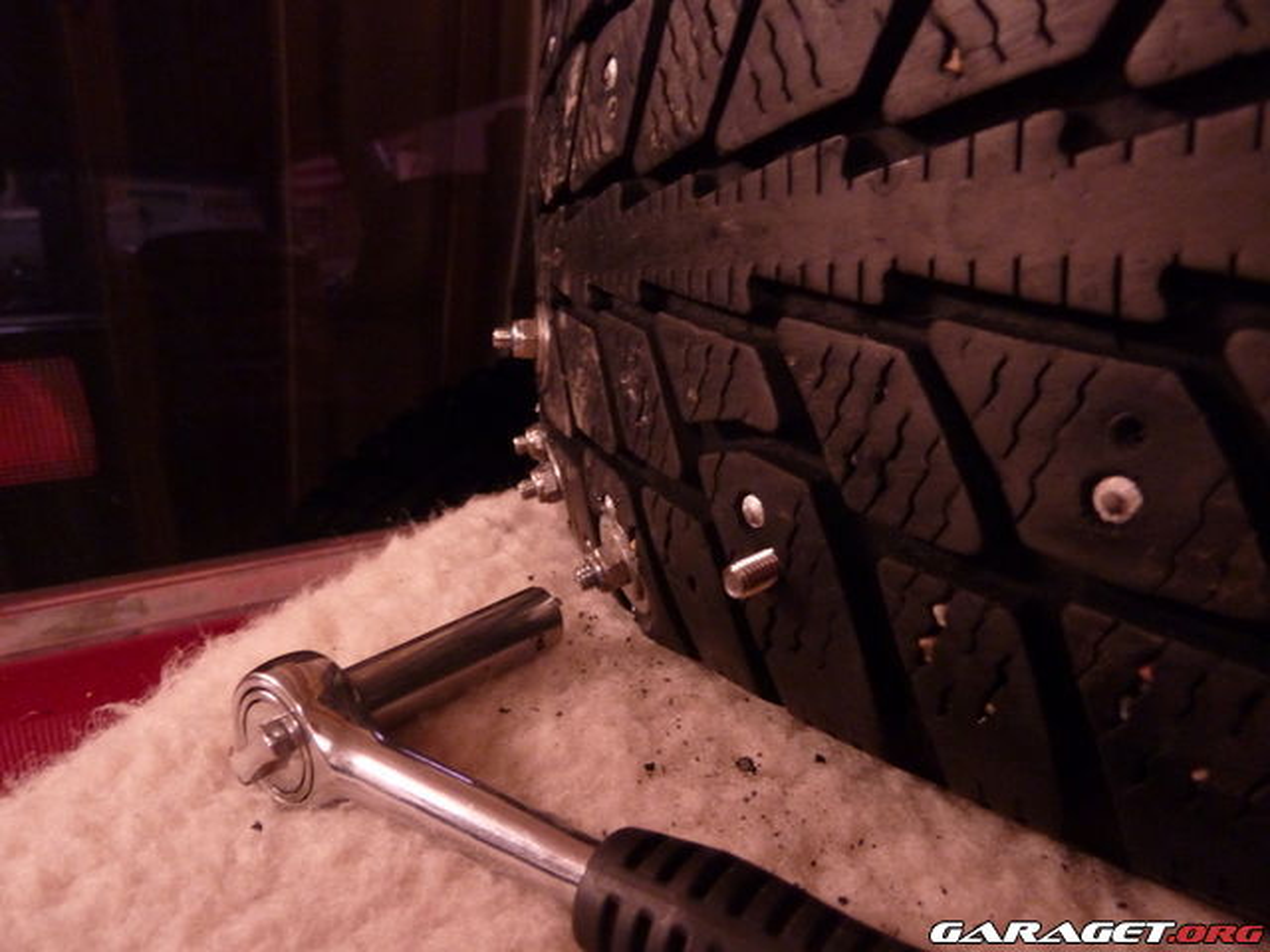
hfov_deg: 69.4
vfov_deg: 54.9
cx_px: 635
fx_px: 917
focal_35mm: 25
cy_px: 476
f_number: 3.3
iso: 400
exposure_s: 1/8
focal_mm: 4.1
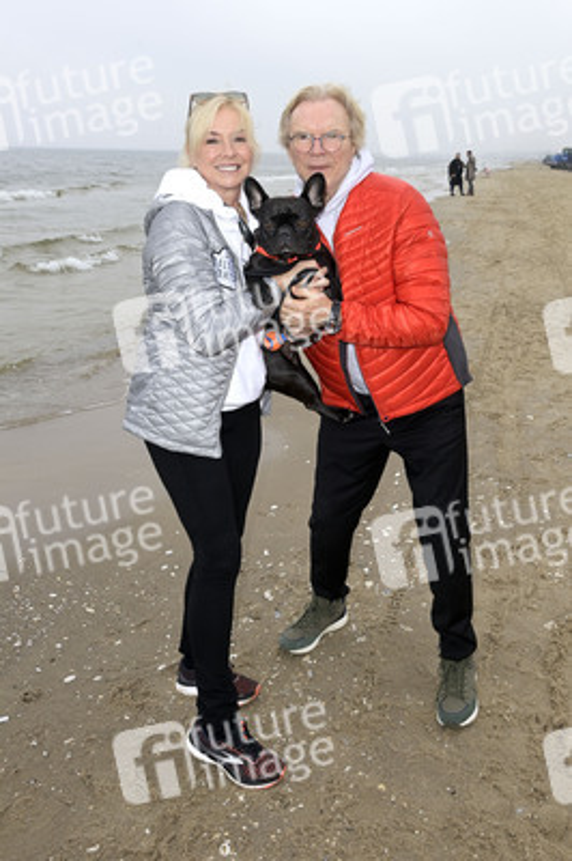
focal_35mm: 29
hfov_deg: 44.9
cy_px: 430
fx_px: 692
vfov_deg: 63.7
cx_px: 286
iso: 640
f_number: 9
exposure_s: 1/250
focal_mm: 29
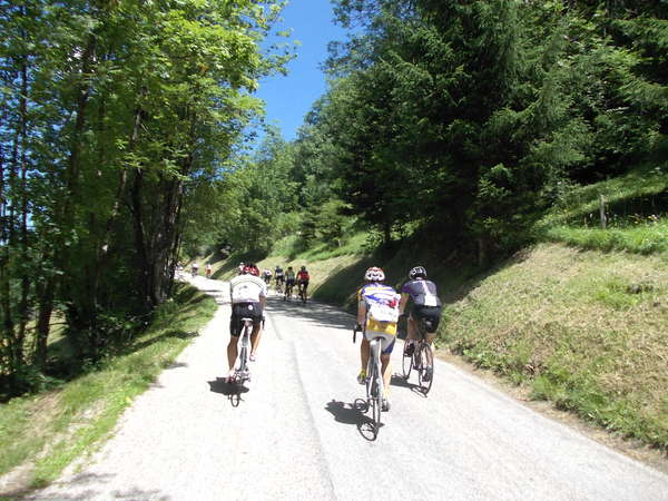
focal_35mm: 28
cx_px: 334
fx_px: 540
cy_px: 250
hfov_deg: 63.4
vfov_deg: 49.7
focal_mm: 4
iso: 80
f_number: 5.4
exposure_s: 1/250
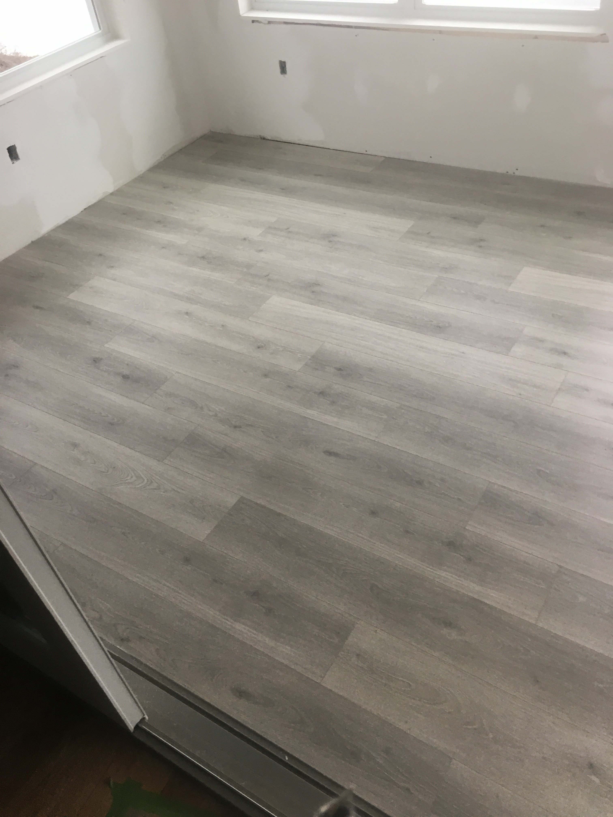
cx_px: 306
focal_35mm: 29
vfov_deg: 61.7
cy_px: 408
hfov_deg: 48.2
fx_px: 685
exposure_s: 1/30
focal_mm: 4.15
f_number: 2.2
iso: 32
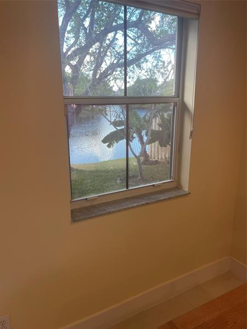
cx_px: 124
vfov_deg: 69.4
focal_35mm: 25
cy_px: 164
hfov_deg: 54.9
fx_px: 238
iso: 64
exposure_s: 1/120
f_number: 1.6
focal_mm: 5.1
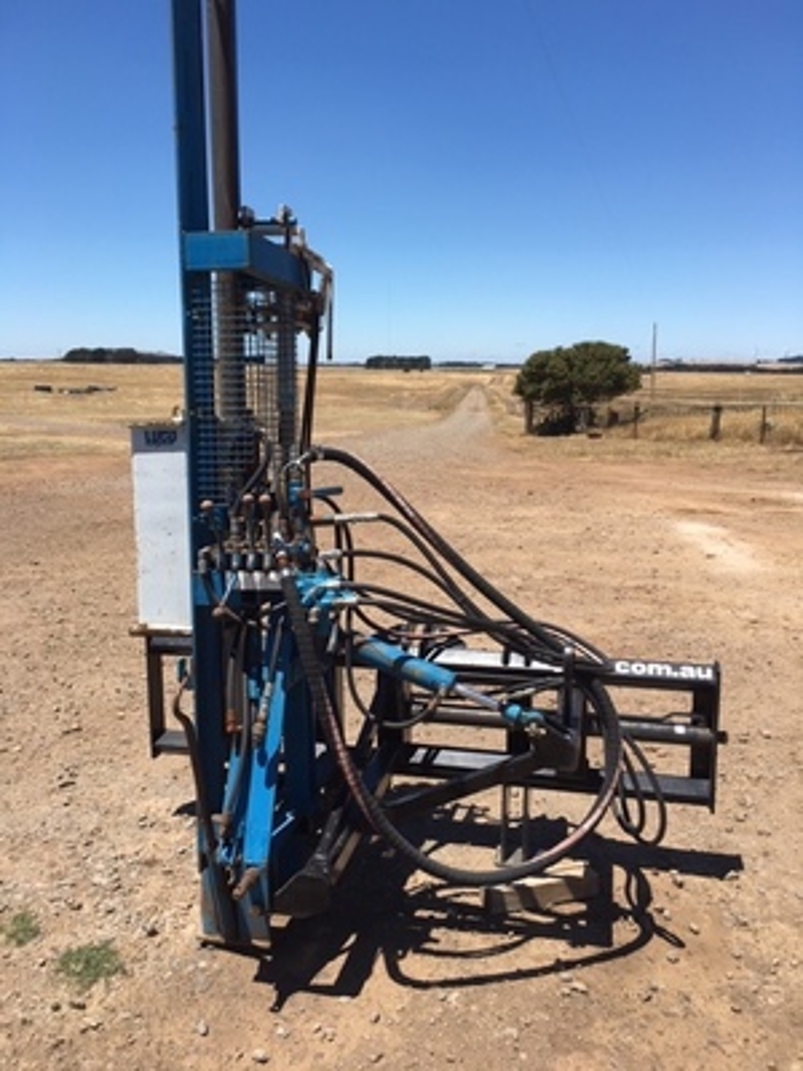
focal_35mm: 29
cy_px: 536
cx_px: 402
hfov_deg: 48.2
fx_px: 897
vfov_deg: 61.7
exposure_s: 1/1672
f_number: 2.2
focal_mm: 4.15
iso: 25
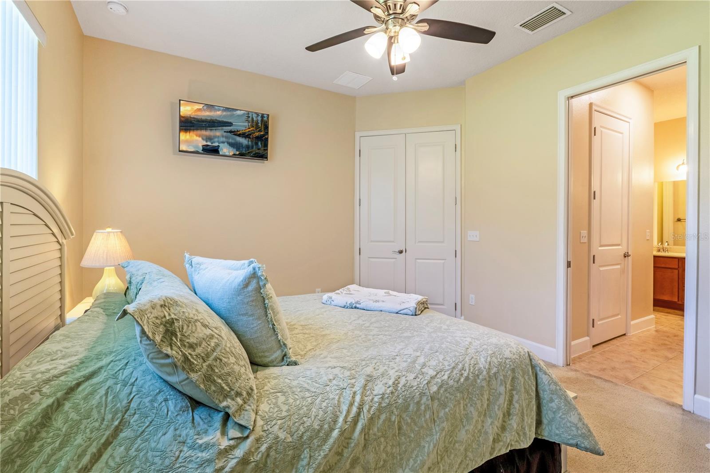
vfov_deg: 72.0
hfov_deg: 95.0
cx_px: 355
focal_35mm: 16
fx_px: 325
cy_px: 236
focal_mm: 11
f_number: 9
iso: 250
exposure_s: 1/100
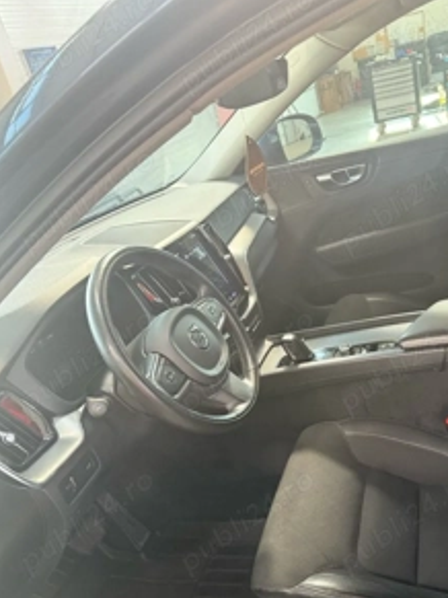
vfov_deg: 54.5
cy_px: 386
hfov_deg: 42.5
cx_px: 288
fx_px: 570
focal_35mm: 33
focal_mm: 6.76
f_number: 1.78
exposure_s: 1/60
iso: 320
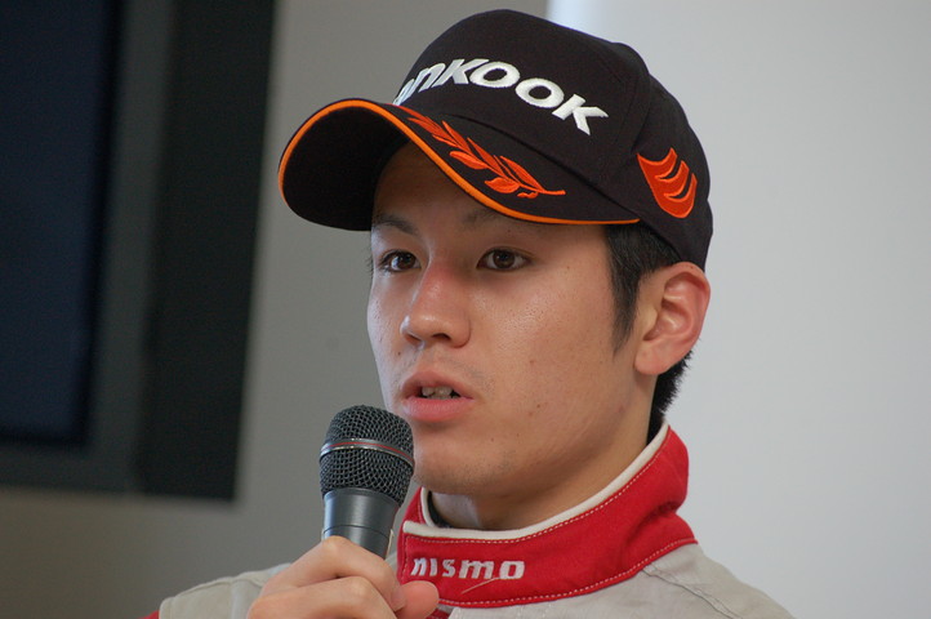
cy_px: 310
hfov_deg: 8.3
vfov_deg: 5.5
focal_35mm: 248
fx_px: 6395
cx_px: 466
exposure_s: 1/60
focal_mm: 165
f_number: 8
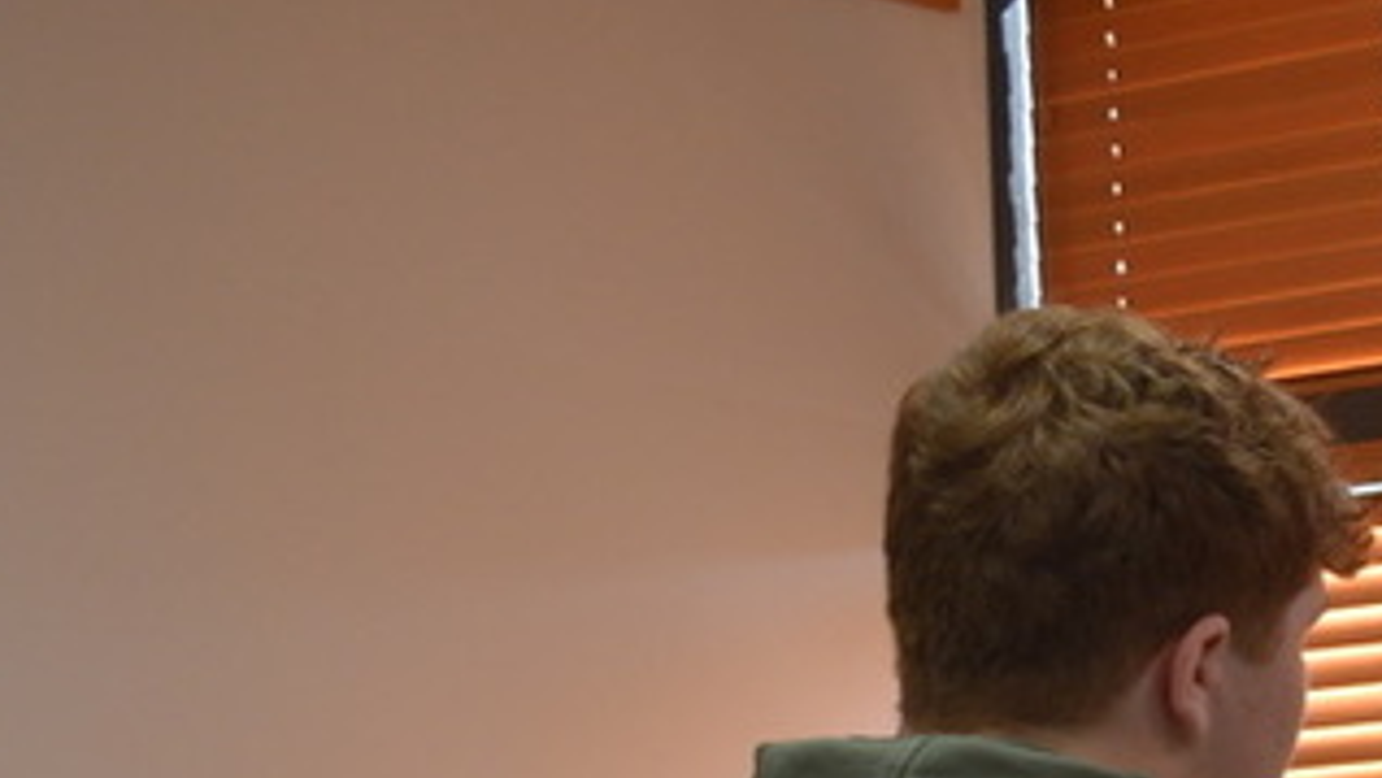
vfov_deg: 8.5
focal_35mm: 137
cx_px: 1956
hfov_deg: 14.8
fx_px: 5010
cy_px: 1432
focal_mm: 27
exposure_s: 1/40
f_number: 4.2
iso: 400
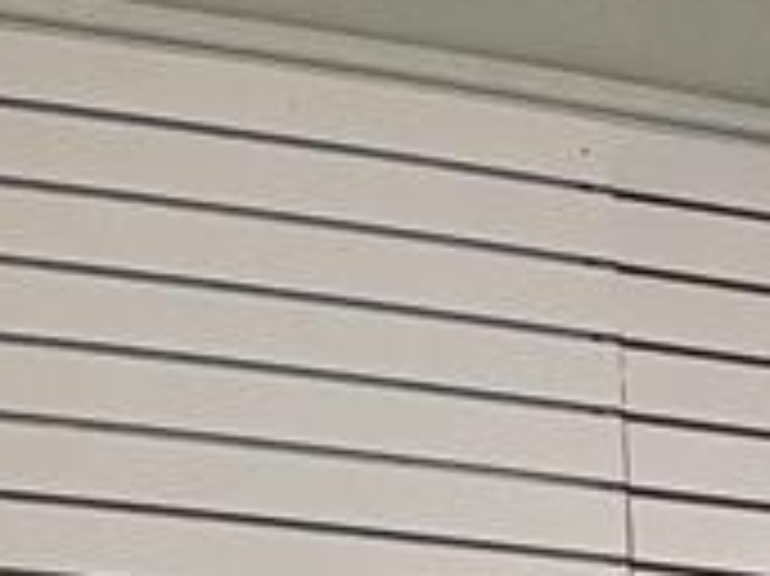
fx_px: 3334
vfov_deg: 8.4
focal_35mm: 150
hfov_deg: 10.8
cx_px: 1968
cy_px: 1696
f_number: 1.6
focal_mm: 5.1
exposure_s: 1/60
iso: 160
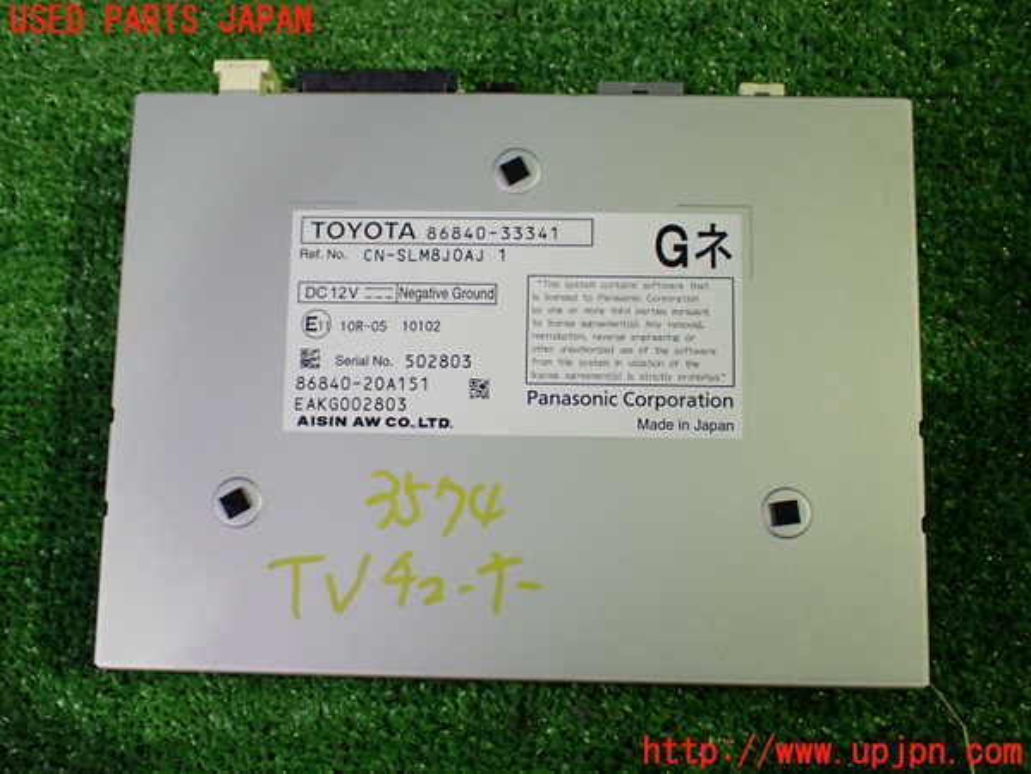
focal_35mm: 36
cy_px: 387
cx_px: 516
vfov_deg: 39.7
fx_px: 1072
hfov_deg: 51.4
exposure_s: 1/100
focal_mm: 6.37
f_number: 2.5
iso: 800
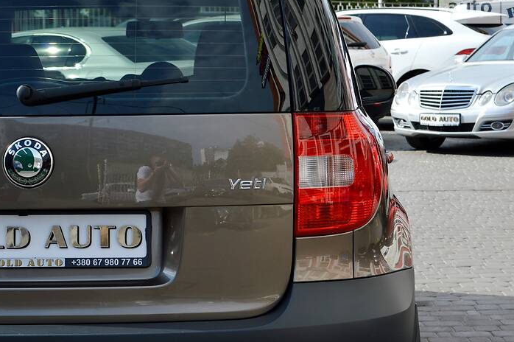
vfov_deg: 14.4
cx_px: 261
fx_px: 1349
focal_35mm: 95
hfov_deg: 21.6
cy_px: 179
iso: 100
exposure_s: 1/250
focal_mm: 55
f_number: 8
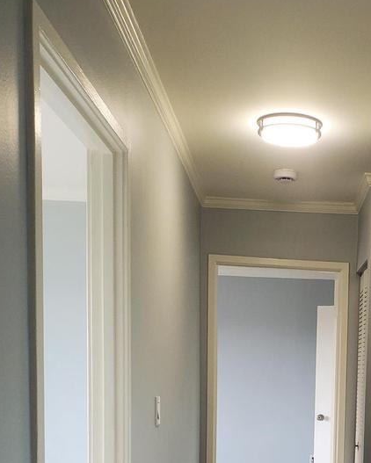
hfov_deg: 28.1
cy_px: 435
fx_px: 713
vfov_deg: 33.6
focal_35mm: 52
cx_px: 334
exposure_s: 1/120
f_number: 2.4
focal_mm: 4.3
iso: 160
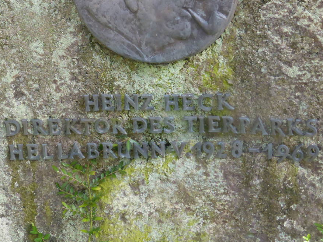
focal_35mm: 84
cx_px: 138
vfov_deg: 17.5
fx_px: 784
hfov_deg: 23.3
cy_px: 60
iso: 320
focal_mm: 7.9
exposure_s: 1/125
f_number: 4.1
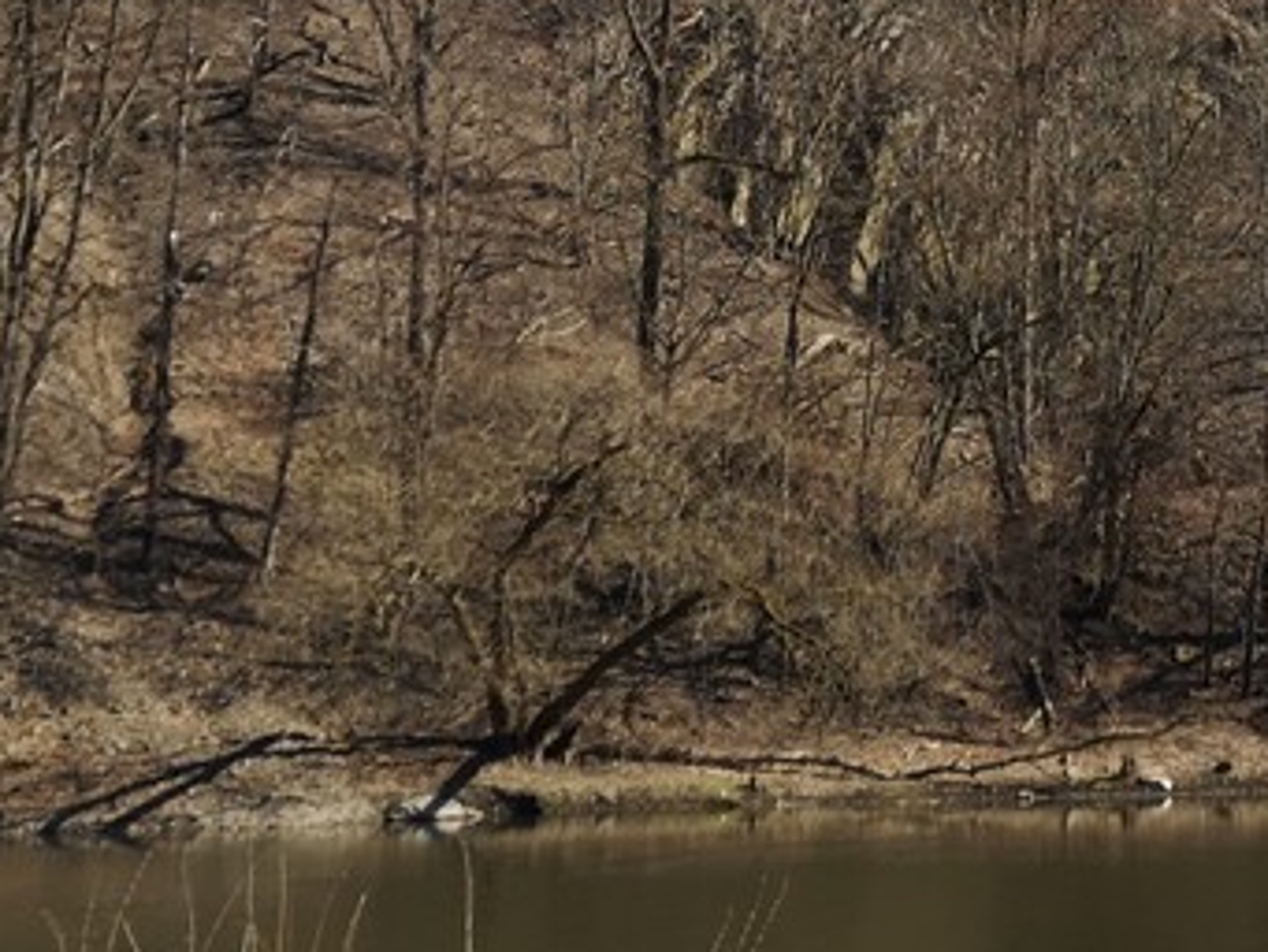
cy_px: -171
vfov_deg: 17.4
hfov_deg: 23.5
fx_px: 2968
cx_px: 1123
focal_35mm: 81
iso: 50
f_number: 1.8
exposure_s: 1/1527
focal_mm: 5.58
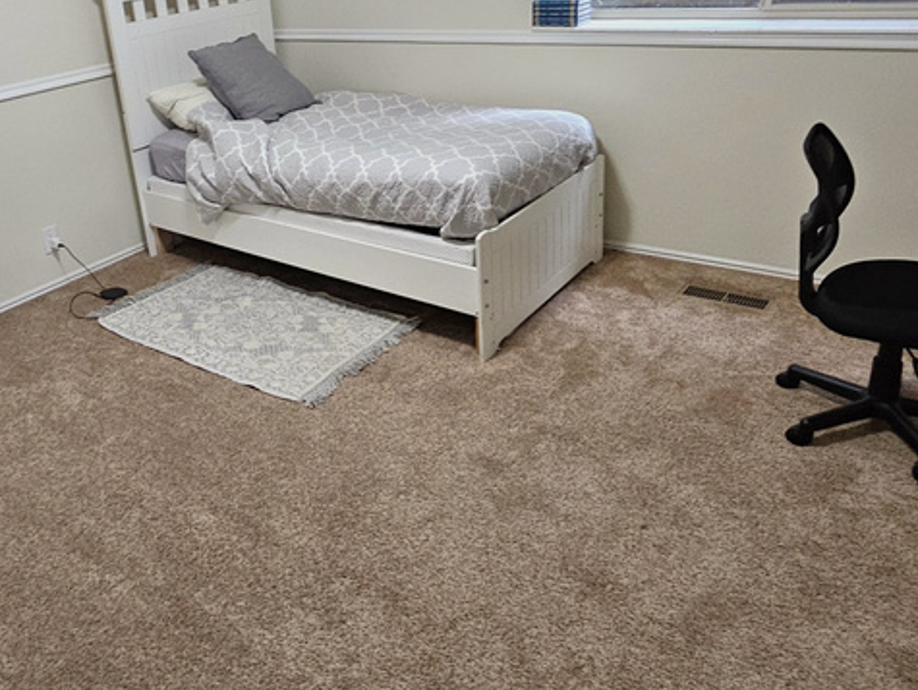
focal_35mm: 28
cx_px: 332
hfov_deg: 62.3
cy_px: 215
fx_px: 743
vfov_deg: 48.7
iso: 500
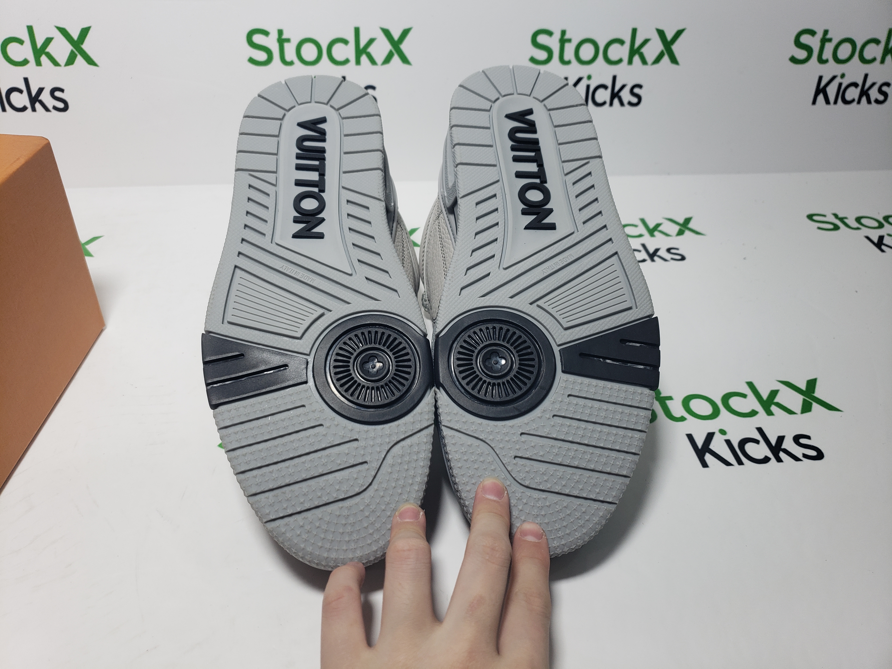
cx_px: 446
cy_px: 334
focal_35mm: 26
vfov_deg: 53.1
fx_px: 670
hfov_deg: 67.3
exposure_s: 1/421
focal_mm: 4.3
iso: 50
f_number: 1.5
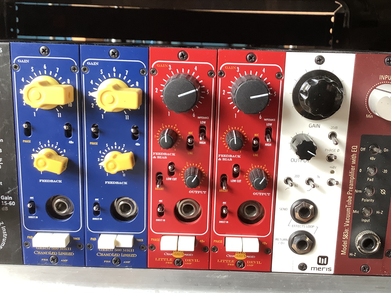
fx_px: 441
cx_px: 212
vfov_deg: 36.8
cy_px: 142
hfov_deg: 47.8
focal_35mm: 39
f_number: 2.4
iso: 100
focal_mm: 3.3
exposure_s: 1/60
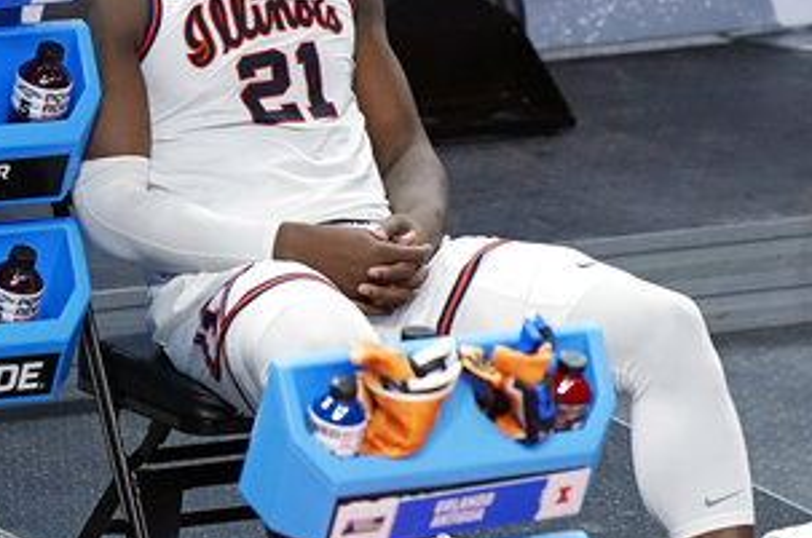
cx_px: 306
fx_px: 15246
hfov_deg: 3.1
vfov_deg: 2.0
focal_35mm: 677
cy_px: 130
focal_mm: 400
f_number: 2.8
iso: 2000
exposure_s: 1/1250
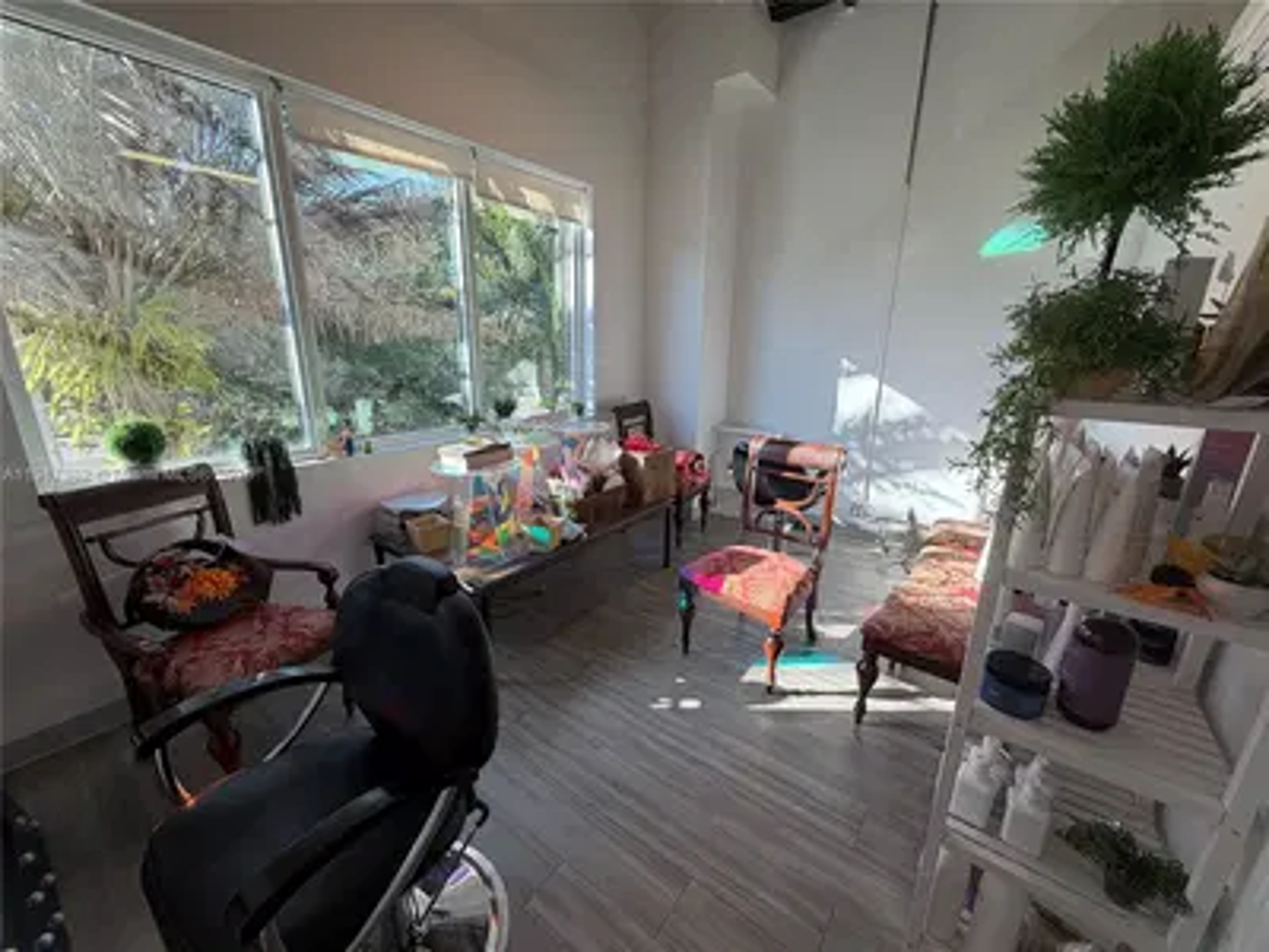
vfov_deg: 85.7
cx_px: 634
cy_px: 476
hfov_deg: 102.1
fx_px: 513
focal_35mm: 14
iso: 50
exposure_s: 1/121
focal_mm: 2.22
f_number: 2.2
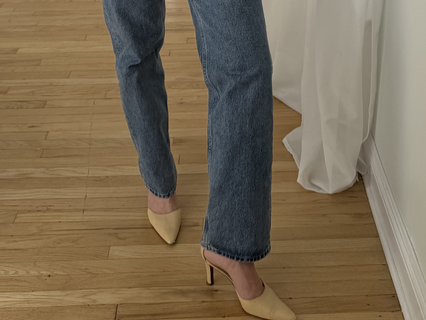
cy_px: -52
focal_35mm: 43
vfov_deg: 29.5
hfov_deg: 43.8
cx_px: 205
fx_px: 529
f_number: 1.78
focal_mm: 6.76
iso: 80
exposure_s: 1/878
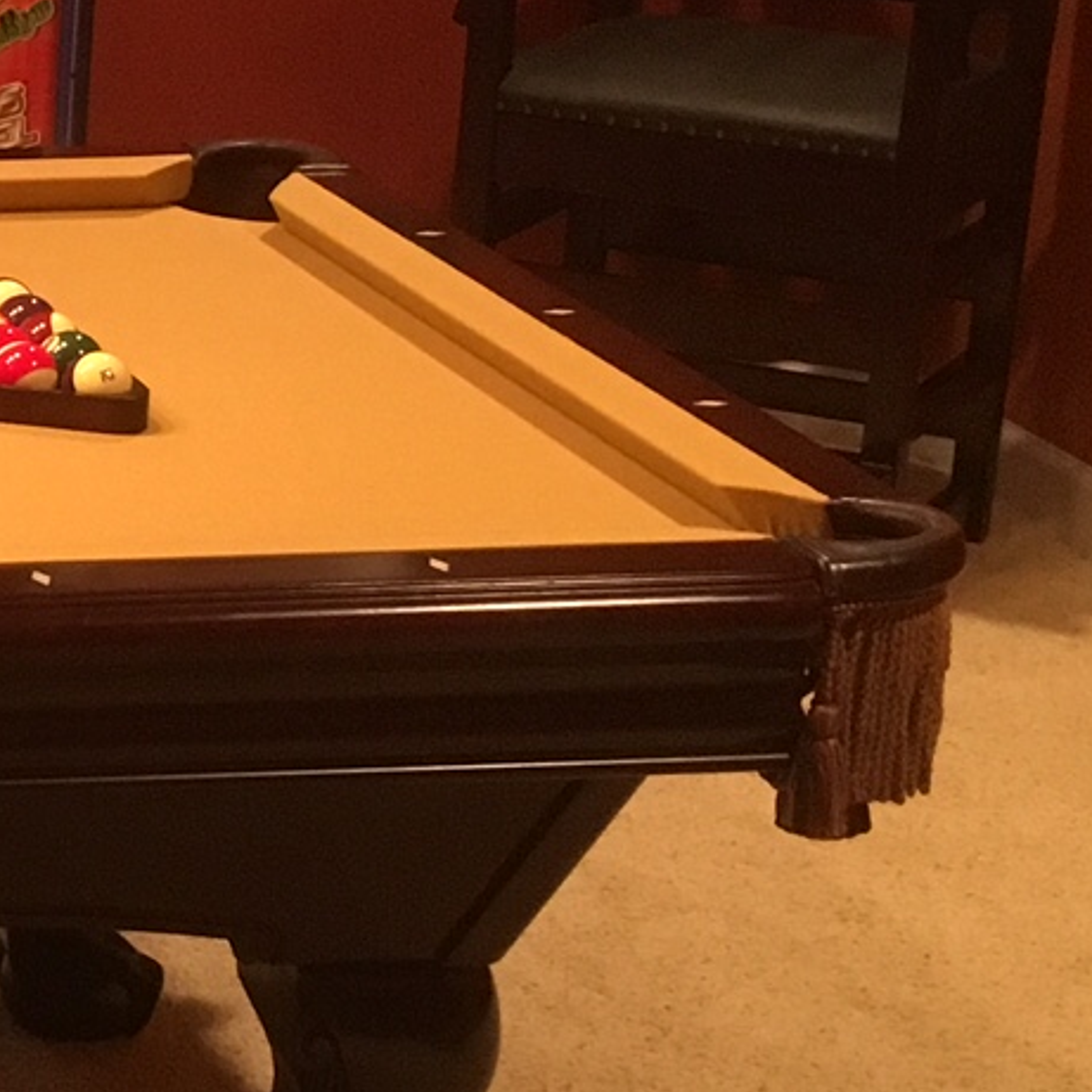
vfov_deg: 15.5
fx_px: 3997
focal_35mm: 112
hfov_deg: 14.1
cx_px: -744
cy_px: 398
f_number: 2.2
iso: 200
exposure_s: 1/20
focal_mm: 4.15
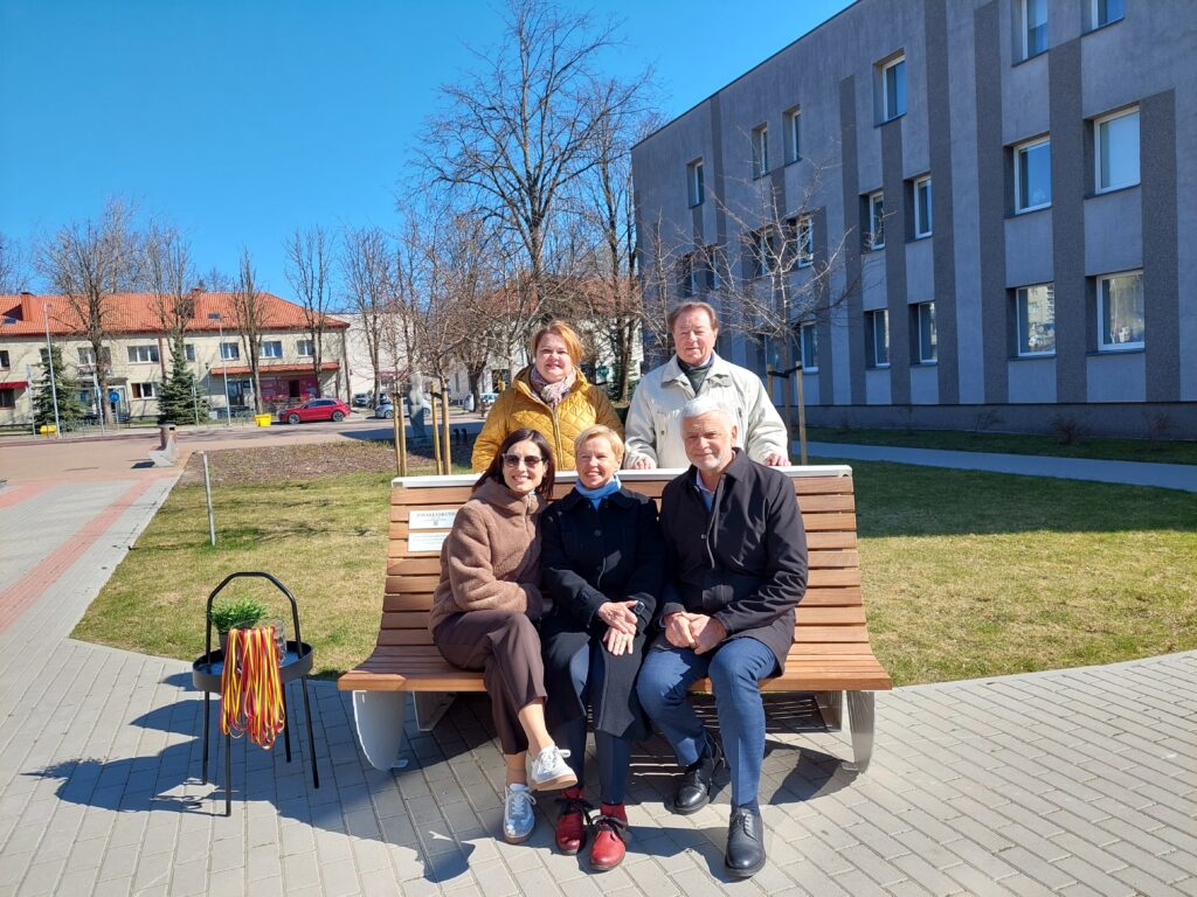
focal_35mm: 25
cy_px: 448
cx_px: 598
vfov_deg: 54.9
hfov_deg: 69.4
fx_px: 864
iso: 40
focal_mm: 5.23
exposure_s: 1/857
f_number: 1.8
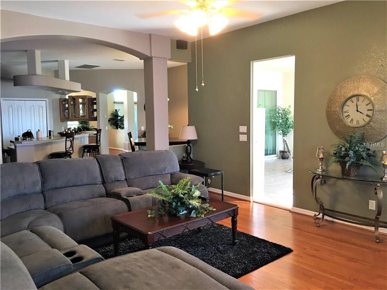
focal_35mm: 29
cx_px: 194
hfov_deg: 61.7
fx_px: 324
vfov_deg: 48.2
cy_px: 145
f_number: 2.2
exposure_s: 1/15
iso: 80
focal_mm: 4.15
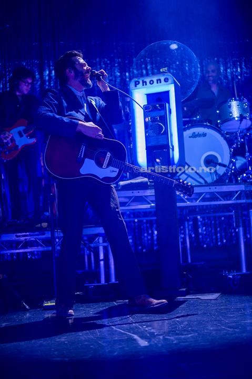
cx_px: 126
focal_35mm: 50
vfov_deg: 39.6
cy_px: 190
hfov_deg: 27.0
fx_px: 526
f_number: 1.8
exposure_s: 1/500
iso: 500
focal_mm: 50
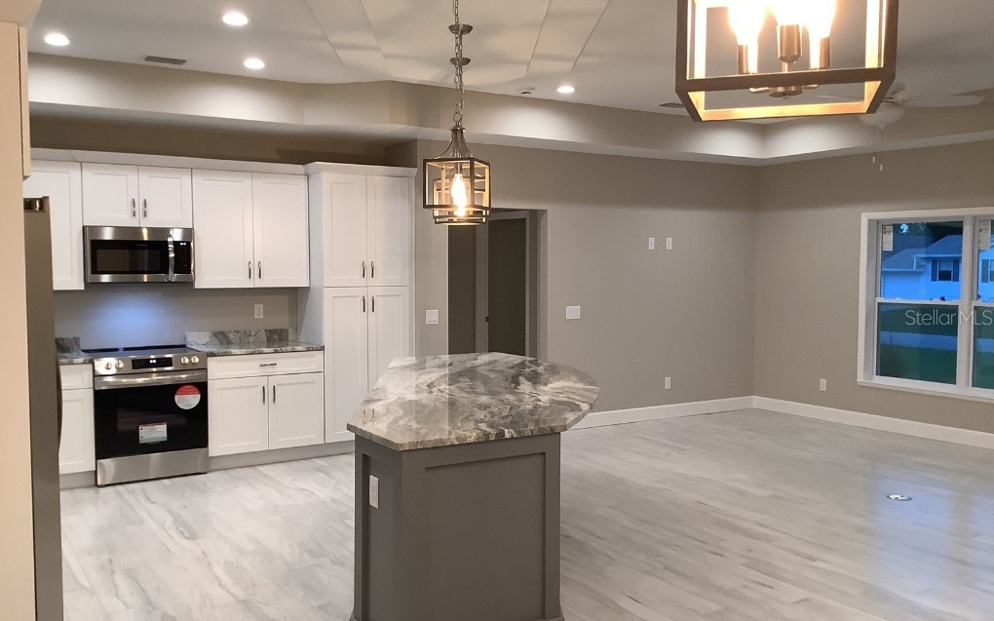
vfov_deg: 38.3
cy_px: 317
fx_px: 894
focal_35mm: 33
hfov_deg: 58.2
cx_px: 498
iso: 160
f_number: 2.4
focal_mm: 3.3
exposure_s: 1/60
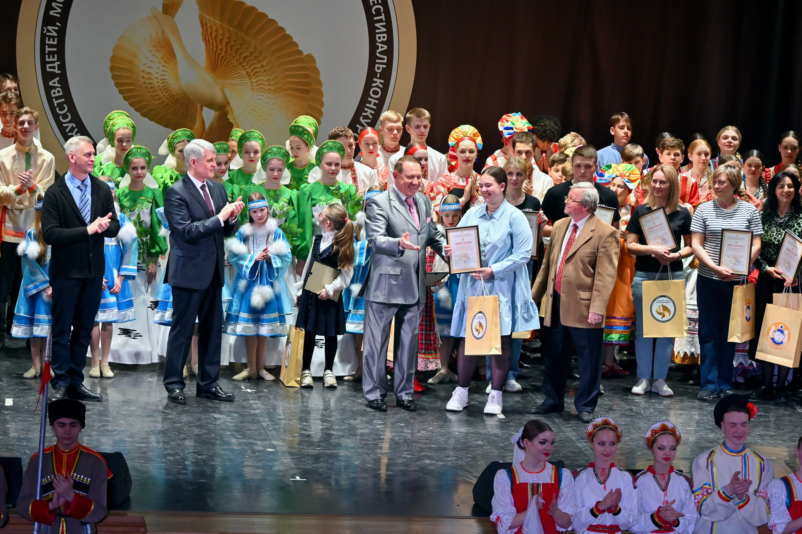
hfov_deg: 13.7
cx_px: 401
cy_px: 267
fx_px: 3342
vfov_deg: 9.1
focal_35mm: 150
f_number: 5.6
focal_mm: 100
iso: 800
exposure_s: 1/125
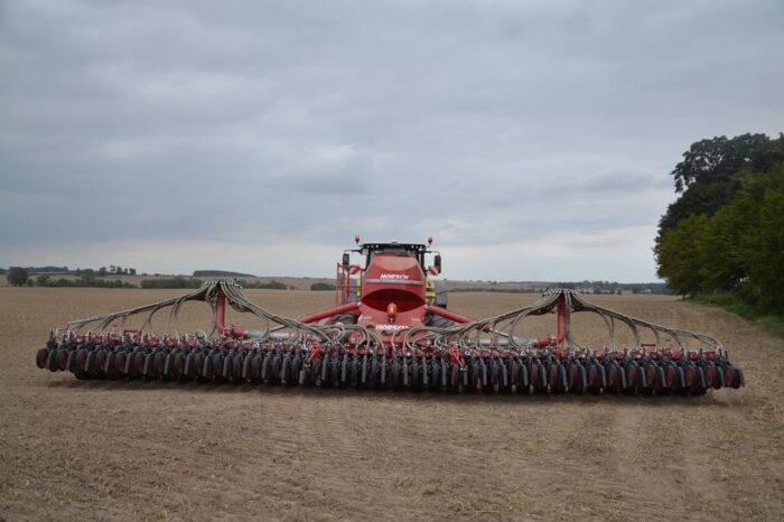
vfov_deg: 35.5
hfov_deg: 51.3
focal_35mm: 38
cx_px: 392
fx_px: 816
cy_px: 261
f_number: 4.5
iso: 400
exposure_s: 1/1000
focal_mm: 25
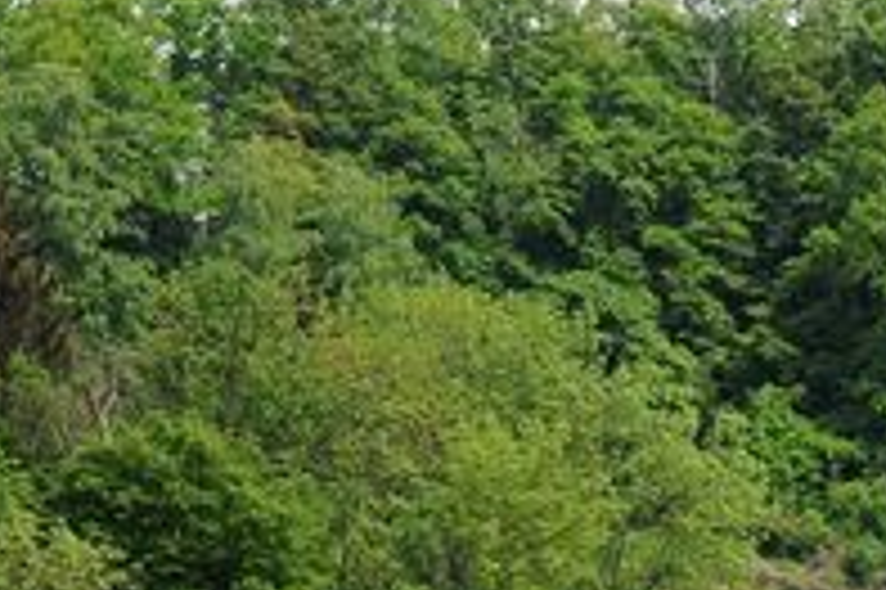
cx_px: 1088
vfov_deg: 4.6
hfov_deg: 6.9
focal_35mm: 297
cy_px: 1180
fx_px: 7303
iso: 320
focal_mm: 38
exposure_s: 1/640
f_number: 8
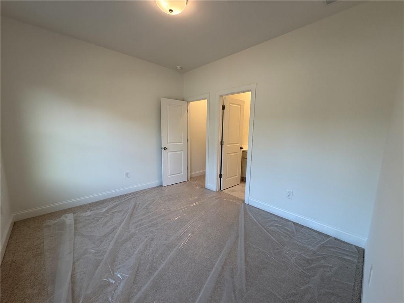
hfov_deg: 102.1
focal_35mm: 14
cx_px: 202
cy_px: 152
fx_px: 163
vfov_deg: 85.7
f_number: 2.2
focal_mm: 2.22
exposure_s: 1/120
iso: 80
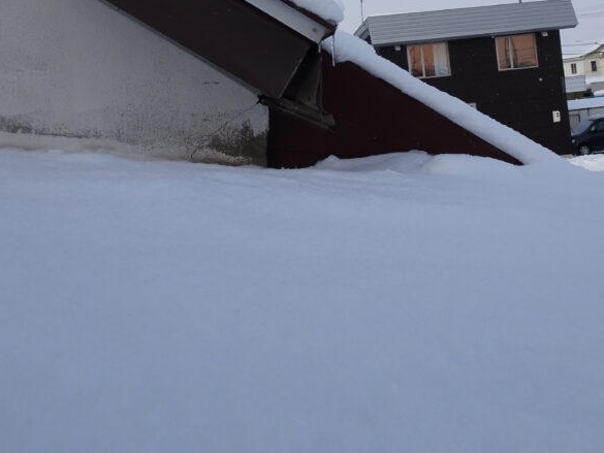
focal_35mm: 42
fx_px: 733
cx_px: 325
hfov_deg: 44.7
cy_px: 88
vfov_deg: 33.3
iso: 80
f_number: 3.5
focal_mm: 4.1
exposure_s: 1/1600
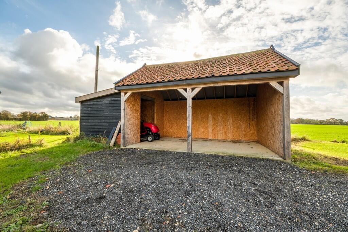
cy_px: 116
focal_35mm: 15
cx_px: 174
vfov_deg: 77.3
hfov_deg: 100.4
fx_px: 145
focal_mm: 10.1
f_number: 9
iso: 160
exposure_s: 1/400
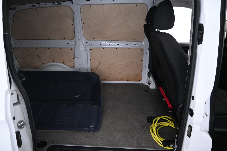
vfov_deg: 53.1
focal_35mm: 24
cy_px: 76
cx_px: 114
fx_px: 151
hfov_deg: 73.7
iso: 1600
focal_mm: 16
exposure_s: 1/20
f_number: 3.5
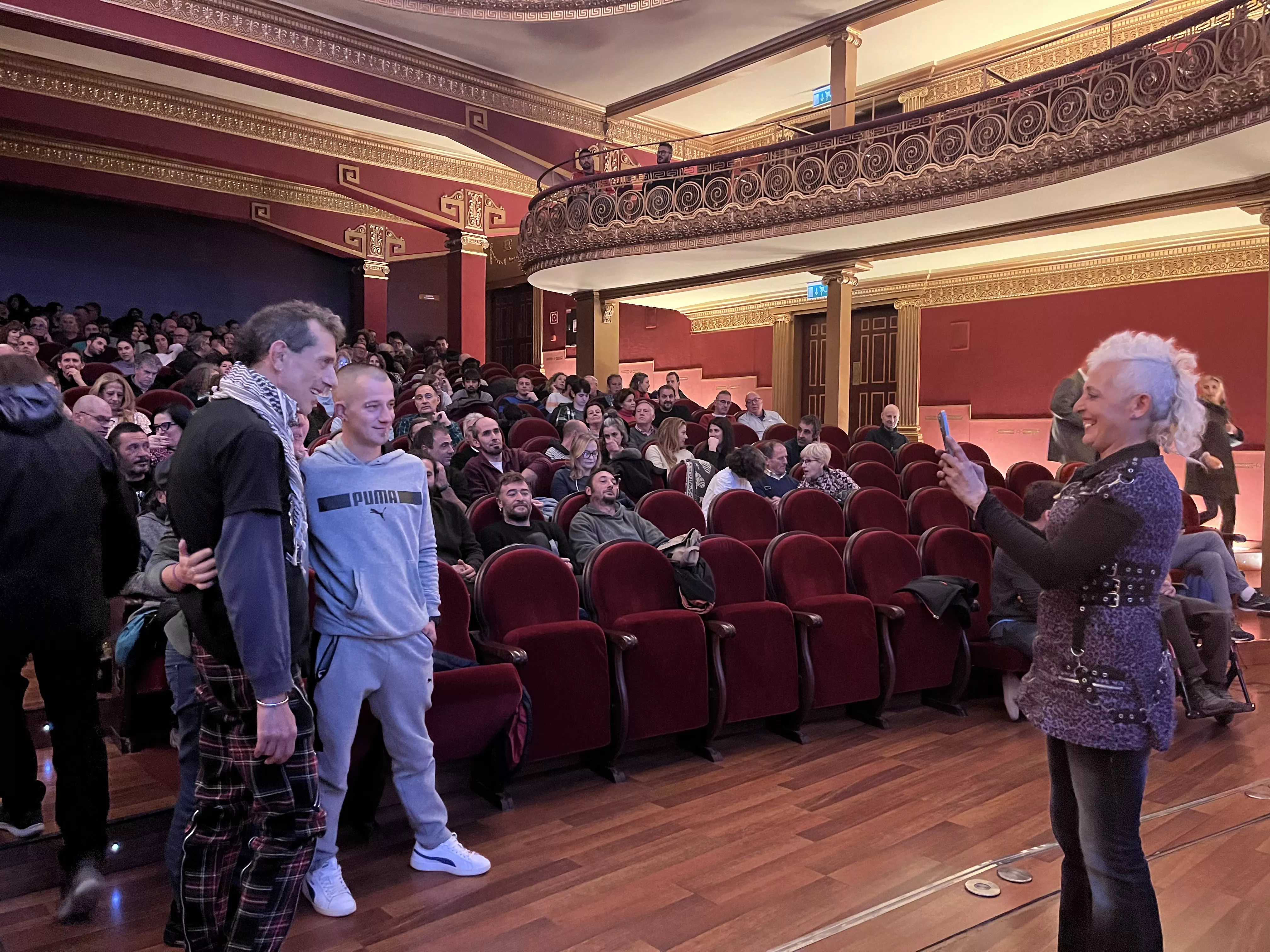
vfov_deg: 53.1
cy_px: 476
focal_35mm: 26
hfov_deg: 67.3
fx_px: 954
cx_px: 635
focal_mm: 5.1
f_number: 1.6
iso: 800
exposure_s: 1/25
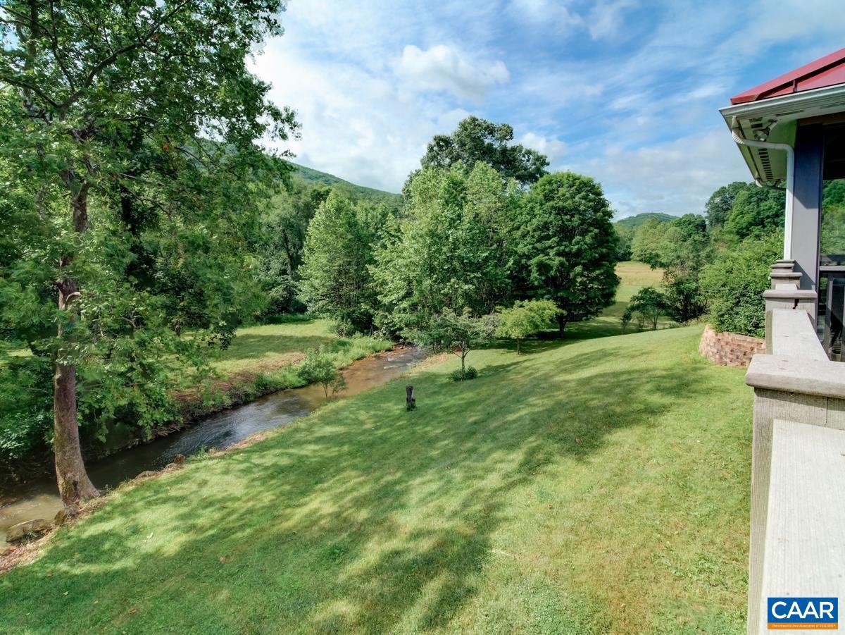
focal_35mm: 16
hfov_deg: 94.5
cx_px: 422
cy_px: 318
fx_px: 391
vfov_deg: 78.1
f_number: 8
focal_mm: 8
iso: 800
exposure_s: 1/1000
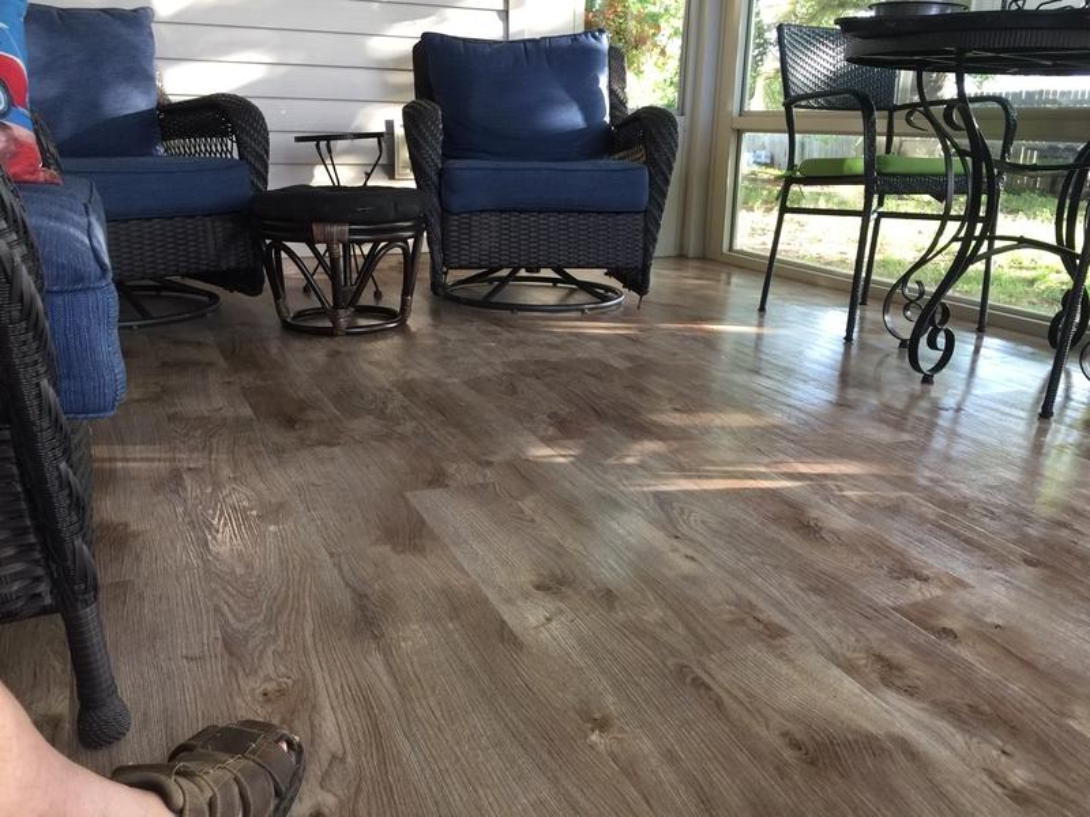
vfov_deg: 48.2
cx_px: 545
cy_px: 408
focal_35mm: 29
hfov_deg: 61.7
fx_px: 913
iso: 50
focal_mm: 4.15
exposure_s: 1/30
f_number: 2.2
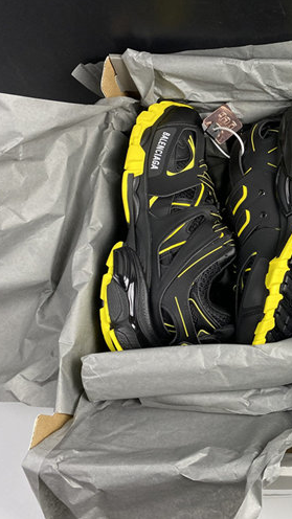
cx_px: 336
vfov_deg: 50.5
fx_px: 551
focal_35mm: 40
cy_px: 246
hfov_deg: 26.8
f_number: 1.8
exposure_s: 1/100
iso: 100
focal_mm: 4.25
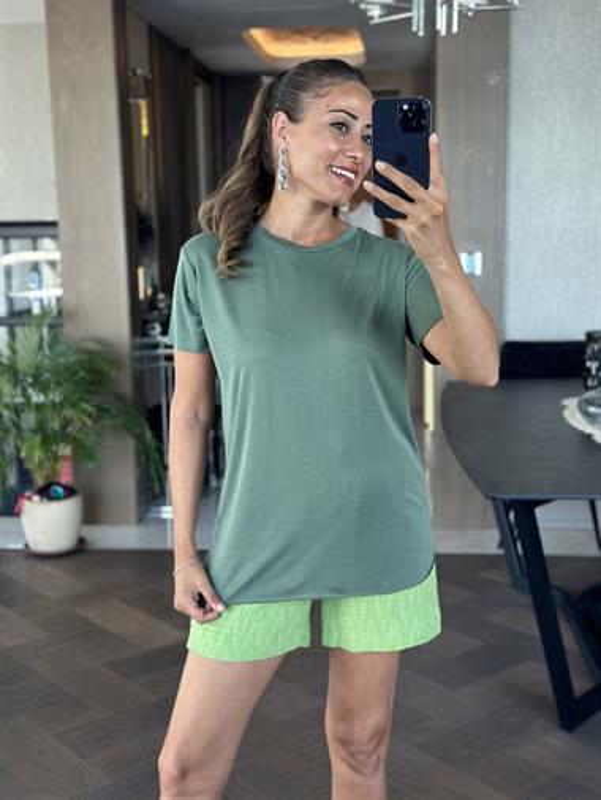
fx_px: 1110
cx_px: 300
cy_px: 400
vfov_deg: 39.6
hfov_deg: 30.3
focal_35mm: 48
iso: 125
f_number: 1.78
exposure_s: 1/60
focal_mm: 6.86
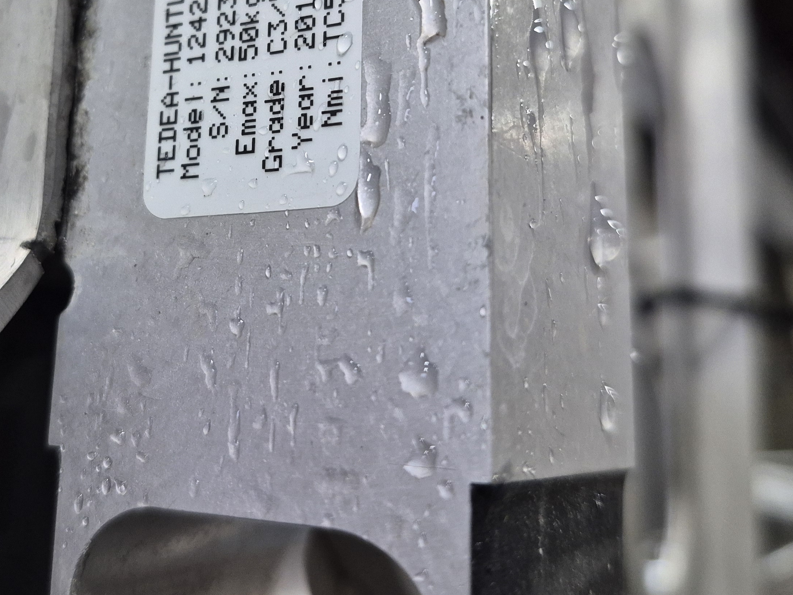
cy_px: 116
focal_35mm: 42
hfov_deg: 44.0
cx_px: 246
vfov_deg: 33.3
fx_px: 962
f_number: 1.8
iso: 400
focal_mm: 5.4
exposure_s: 1/120
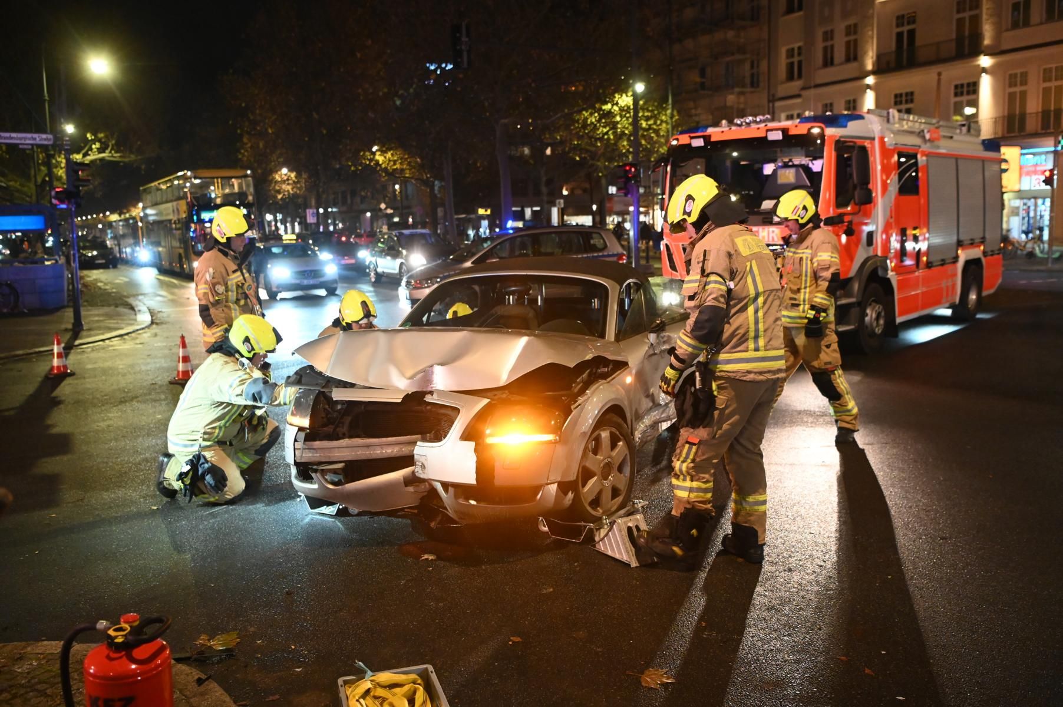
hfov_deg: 58.8
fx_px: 944
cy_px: 354
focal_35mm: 32
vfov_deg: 41.1
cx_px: 532
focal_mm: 32
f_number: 3.5
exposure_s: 1/100
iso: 6400
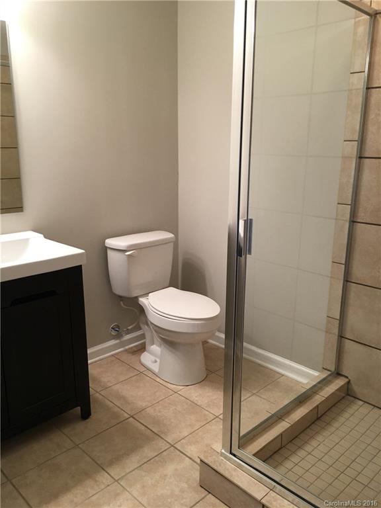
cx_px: 190
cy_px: 254
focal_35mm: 29
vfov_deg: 61.7
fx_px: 426
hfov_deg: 48.2
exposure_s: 1/30
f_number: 2.2
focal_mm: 4.15
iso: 100
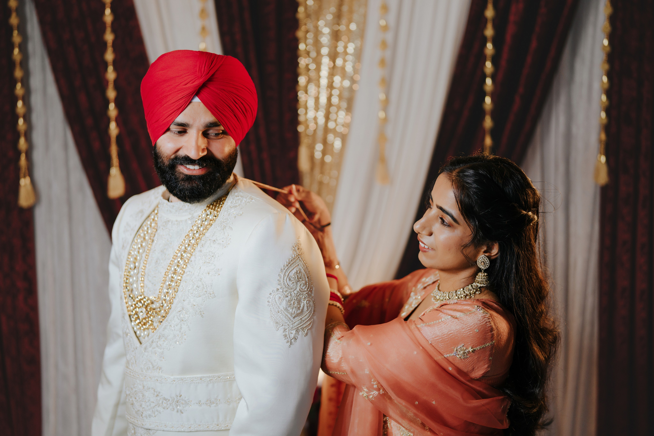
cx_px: 327
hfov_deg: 39.6
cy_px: 218
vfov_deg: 27.0
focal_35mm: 50
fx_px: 908
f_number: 1.4
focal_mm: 50
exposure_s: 1/320
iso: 500
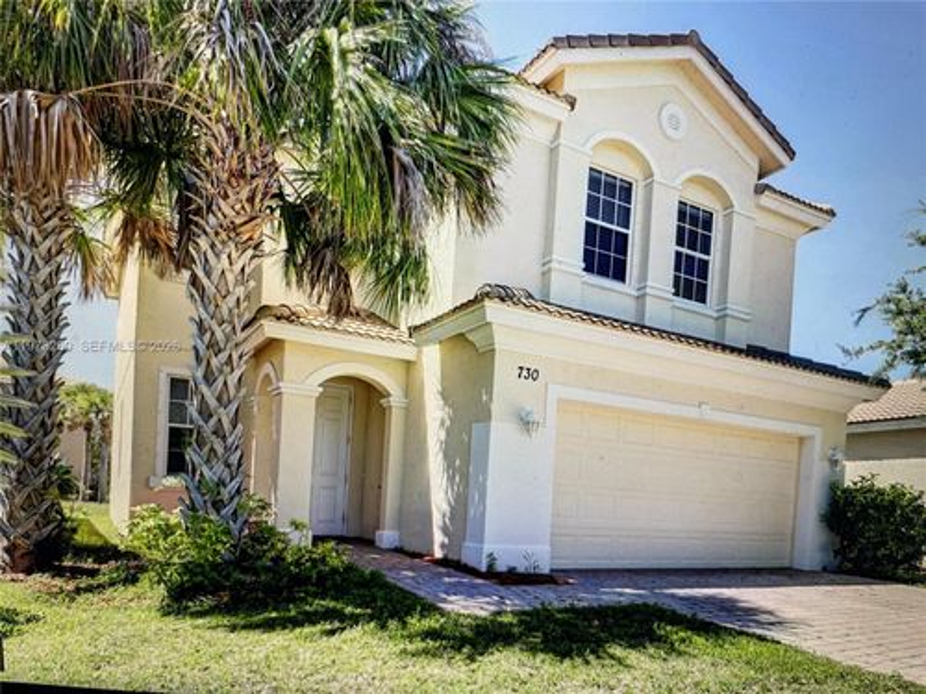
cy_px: 347
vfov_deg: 53.1
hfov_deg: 67.3
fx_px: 696
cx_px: 463
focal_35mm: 26
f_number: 1.6
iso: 125
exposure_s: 1/62
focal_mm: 4.2
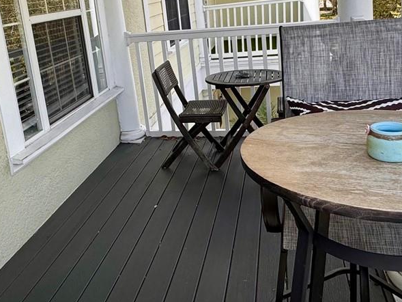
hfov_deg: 48.4
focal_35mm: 38
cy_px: 90
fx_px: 441
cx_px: 144
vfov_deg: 37.1
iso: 40
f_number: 2.2
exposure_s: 1/508
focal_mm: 2.22
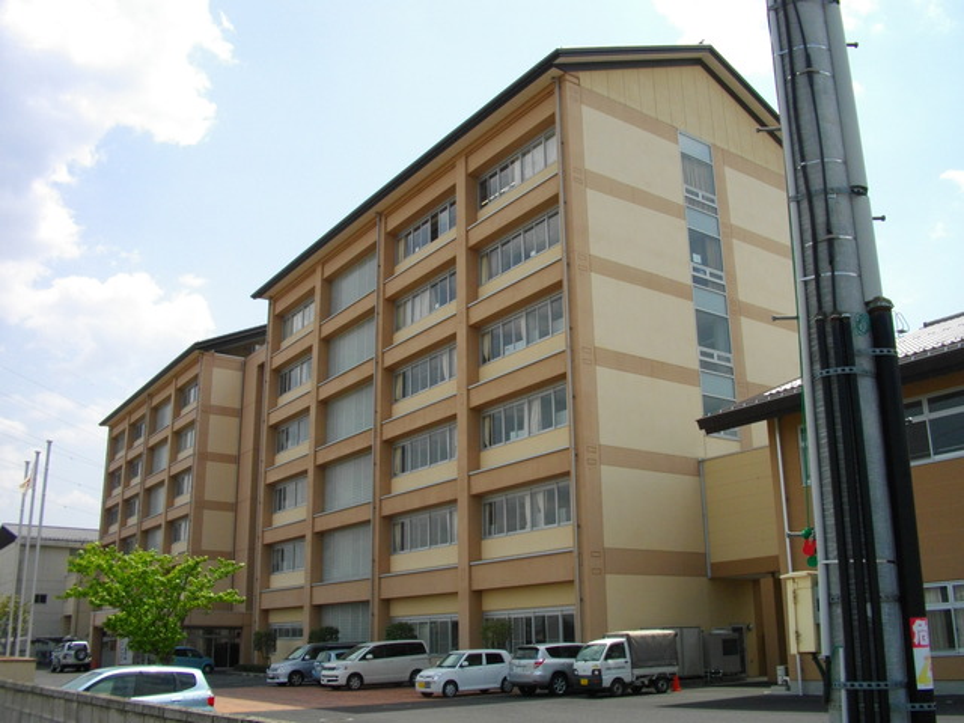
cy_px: 362
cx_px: 482
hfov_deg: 56.8
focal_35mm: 32
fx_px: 891
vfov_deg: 44.2
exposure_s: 1/400
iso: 100
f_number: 5.5
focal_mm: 5.7
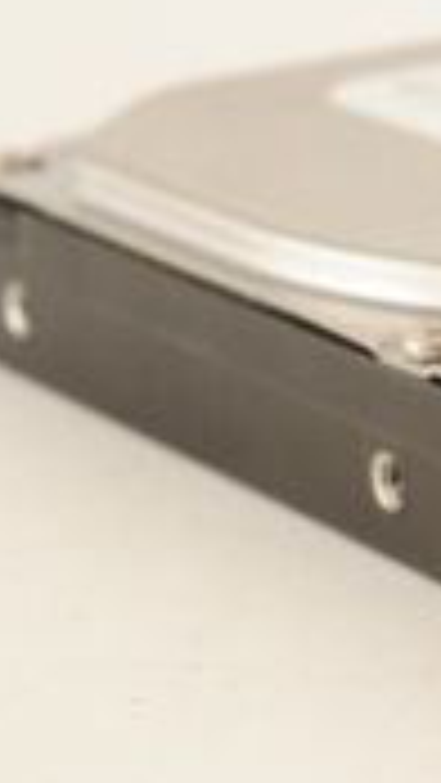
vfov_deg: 12.0
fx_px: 3738
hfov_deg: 6.4
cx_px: 1048
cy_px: 367
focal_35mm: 180
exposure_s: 1/160
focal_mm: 50
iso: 1600
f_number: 13
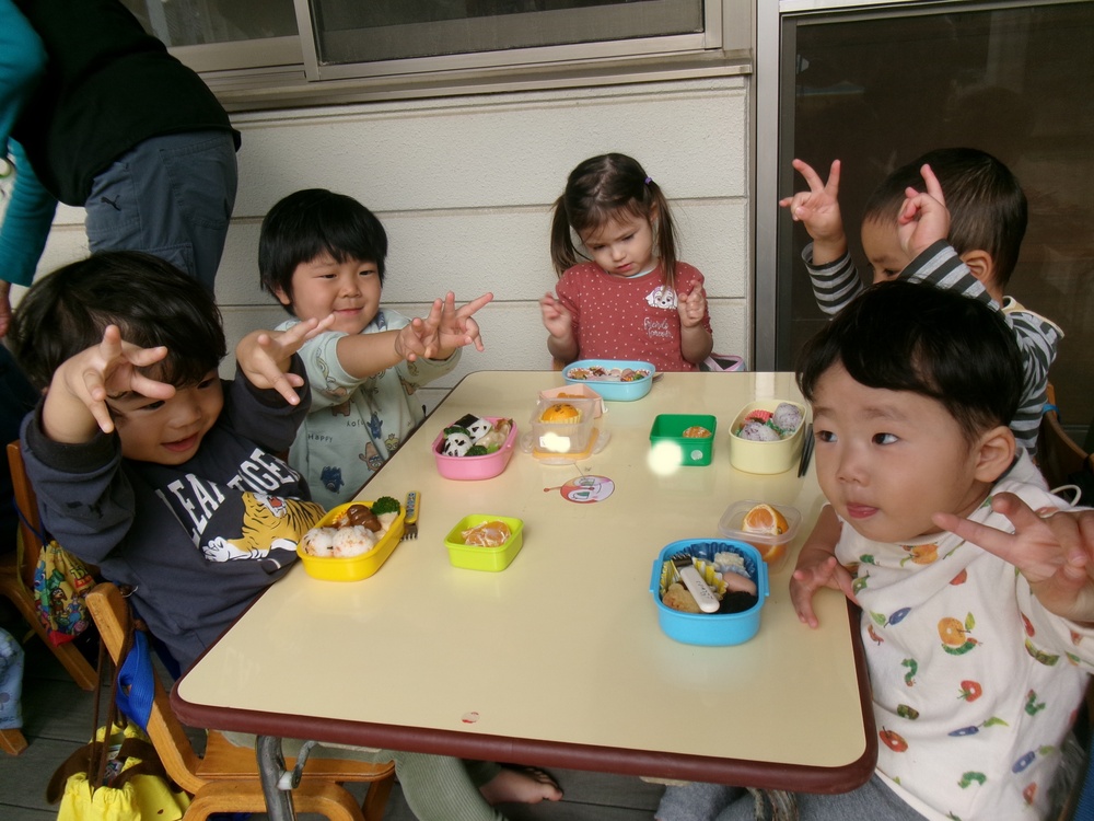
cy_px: 410
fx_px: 885
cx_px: 547
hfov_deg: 63.4
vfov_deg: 49.7
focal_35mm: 28
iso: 100
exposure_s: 1/240
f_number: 3.9
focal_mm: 5.1
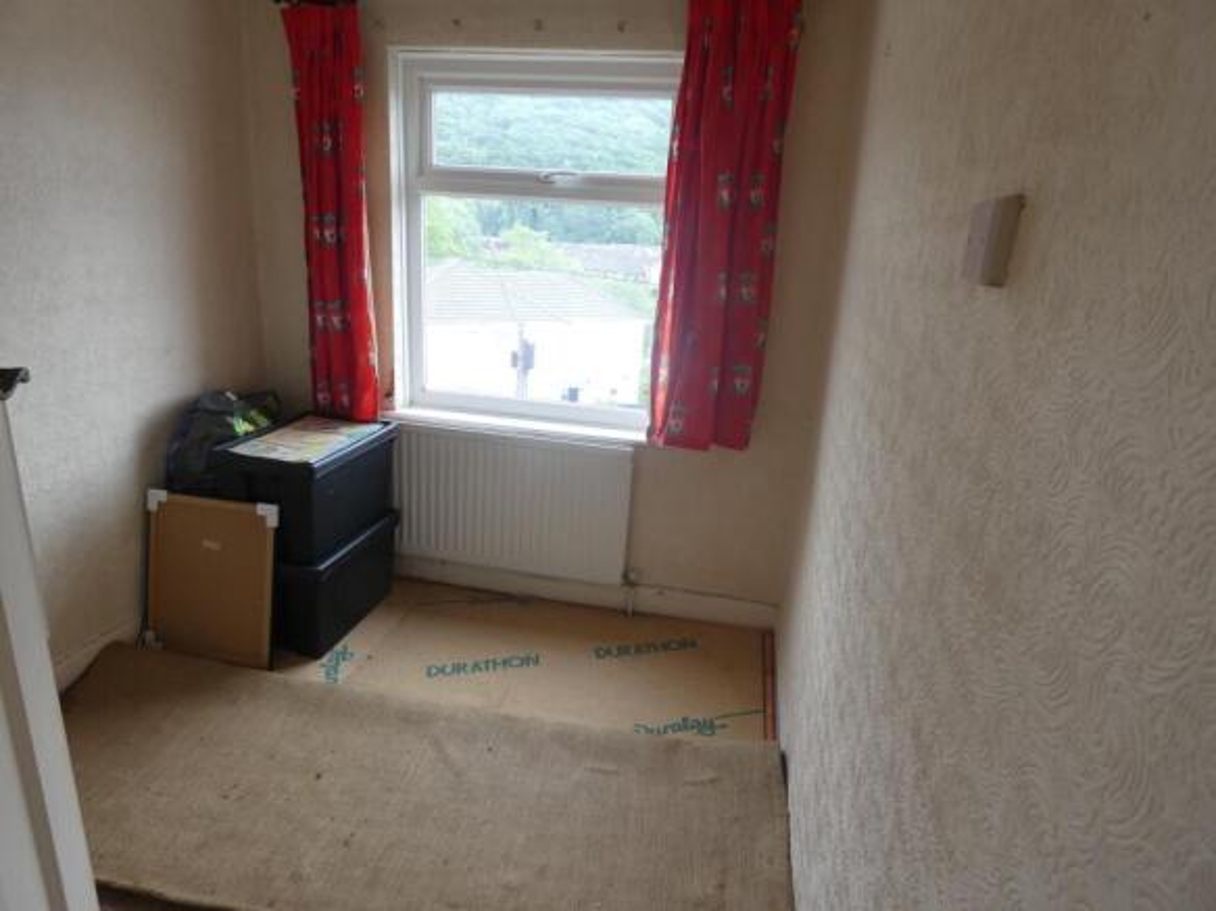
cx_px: 608
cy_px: 456
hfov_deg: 81.8
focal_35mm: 20
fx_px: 702
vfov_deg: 66.0
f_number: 2.8
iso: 80
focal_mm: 3.6
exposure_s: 1/60
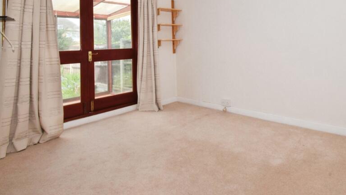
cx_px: 216
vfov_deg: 51.8
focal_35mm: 21
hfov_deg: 82.2
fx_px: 193
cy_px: 54
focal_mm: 10
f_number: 18
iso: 1000
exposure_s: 1/60
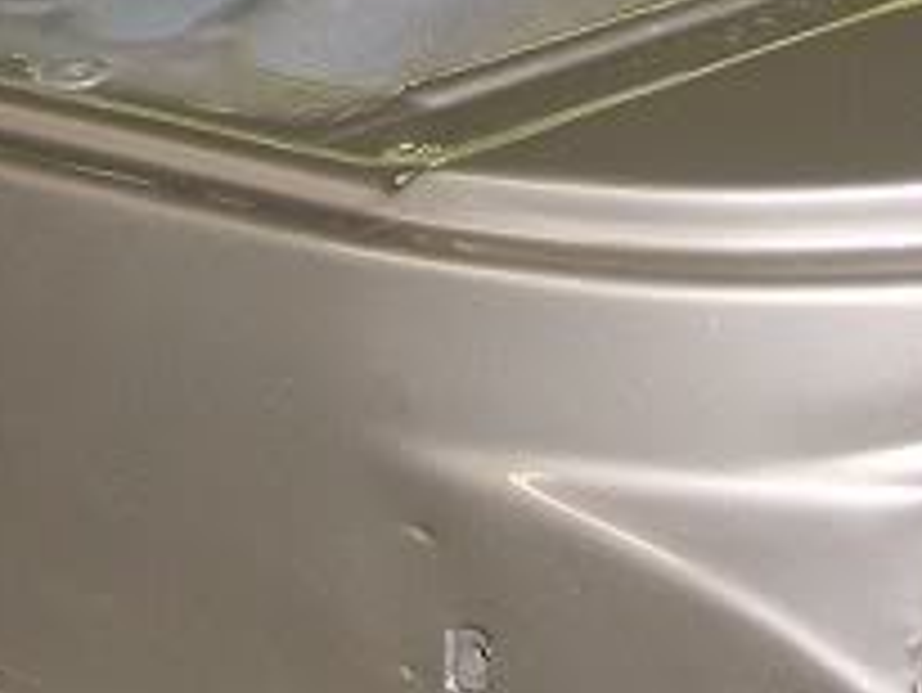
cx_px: 891
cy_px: -45
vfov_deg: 8.6
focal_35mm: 171
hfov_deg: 11.5
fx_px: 4557
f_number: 2.8
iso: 80
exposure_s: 1/60
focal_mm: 6.3
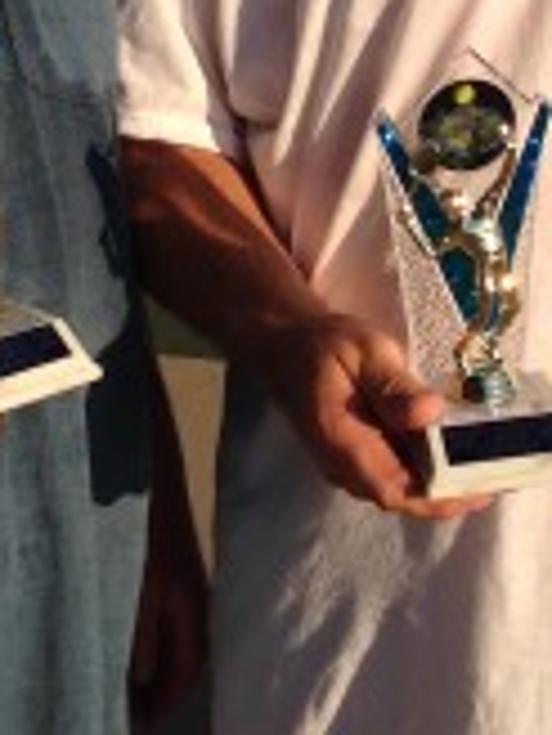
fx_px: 2743
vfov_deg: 15.2
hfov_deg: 11.5
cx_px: 202
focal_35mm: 129
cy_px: 166
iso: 50
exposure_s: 1/1748
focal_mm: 4.12
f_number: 2.4
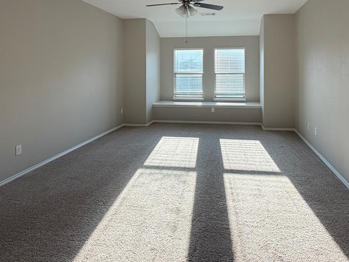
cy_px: 70
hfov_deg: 71.0
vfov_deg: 54.5
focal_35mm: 24
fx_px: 242
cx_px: 206
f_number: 2.2
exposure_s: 1/177
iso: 40
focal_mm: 2.22
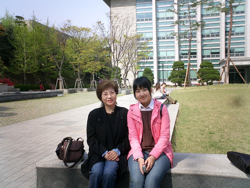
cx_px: 125
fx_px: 267
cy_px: 94
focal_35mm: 37
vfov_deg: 38.7
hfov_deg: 50.1
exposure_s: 1/640
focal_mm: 5.6
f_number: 3.5
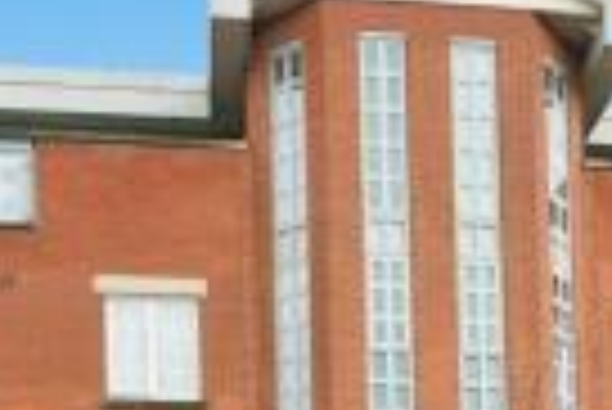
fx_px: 1310
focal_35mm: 77
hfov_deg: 26.2
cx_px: 376
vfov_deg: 16.7
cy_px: 538
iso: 2000
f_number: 6.3
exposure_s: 1/400
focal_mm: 22
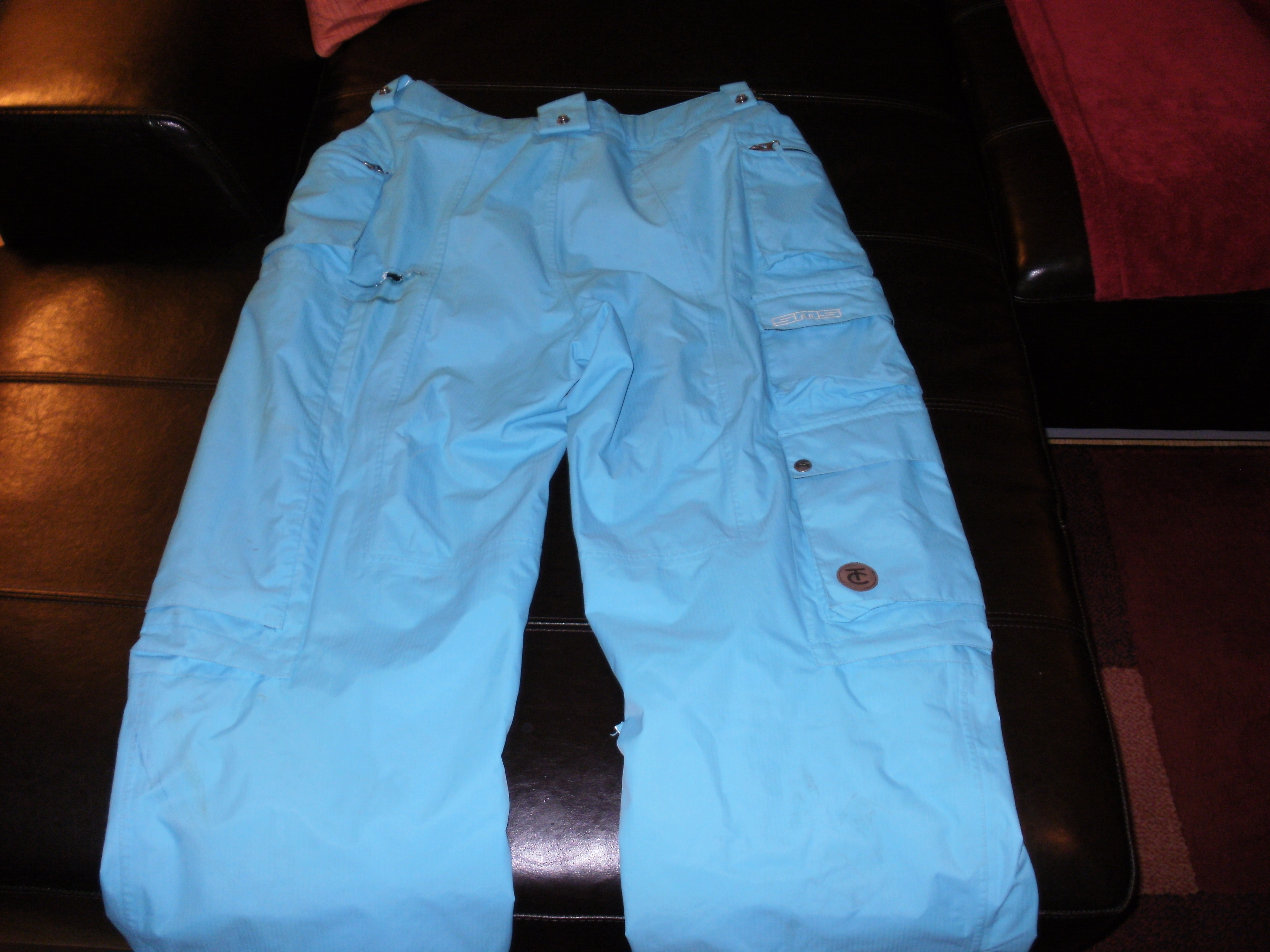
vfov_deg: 39.7
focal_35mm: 36
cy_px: 476
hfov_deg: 51.4
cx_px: 635
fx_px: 1321
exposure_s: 1/30
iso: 125
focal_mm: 6.3
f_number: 3.5
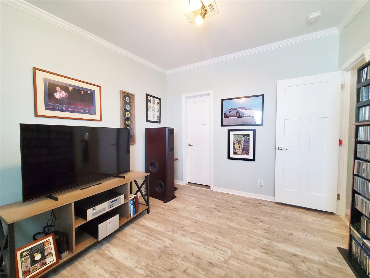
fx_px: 139
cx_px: 185
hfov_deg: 106.2
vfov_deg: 89.9
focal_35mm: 13
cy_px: 139
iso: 400
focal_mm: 1.8
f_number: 2.2
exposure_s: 1/60
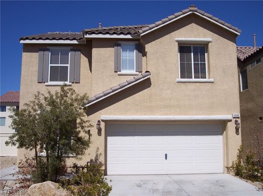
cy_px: 98
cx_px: 132
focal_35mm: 38
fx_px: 288
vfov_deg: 37.7
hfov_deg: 49.0
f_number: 4.8
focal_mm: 8
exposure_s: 1/1000
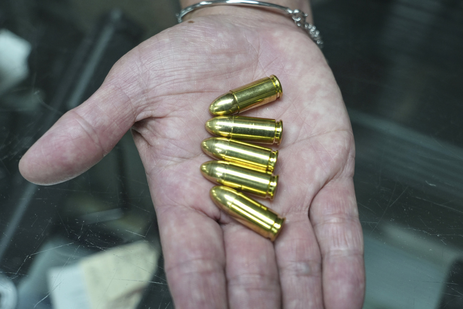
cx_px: 232
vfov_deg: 26.0
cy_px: 154
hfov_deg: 38.2
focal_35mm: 52
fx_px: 669
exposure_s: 1/125
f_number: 5.6
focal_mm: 52
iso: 1000
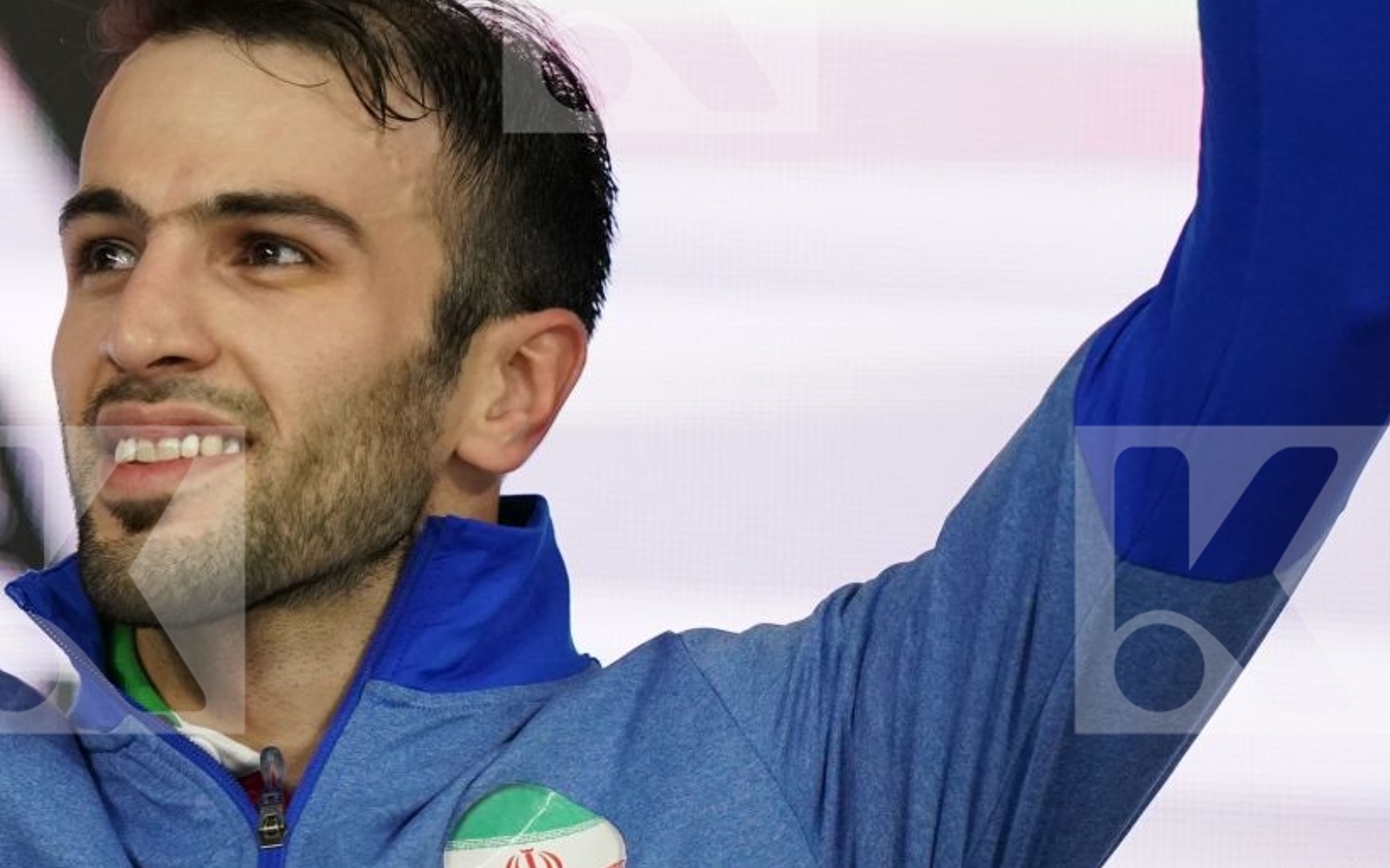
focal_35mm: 892
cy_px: -20
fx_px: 33784
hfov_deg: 2.4
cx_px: 88
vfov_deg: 1.5
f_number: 2.8
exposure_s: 1/500
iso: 4000
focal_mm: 400
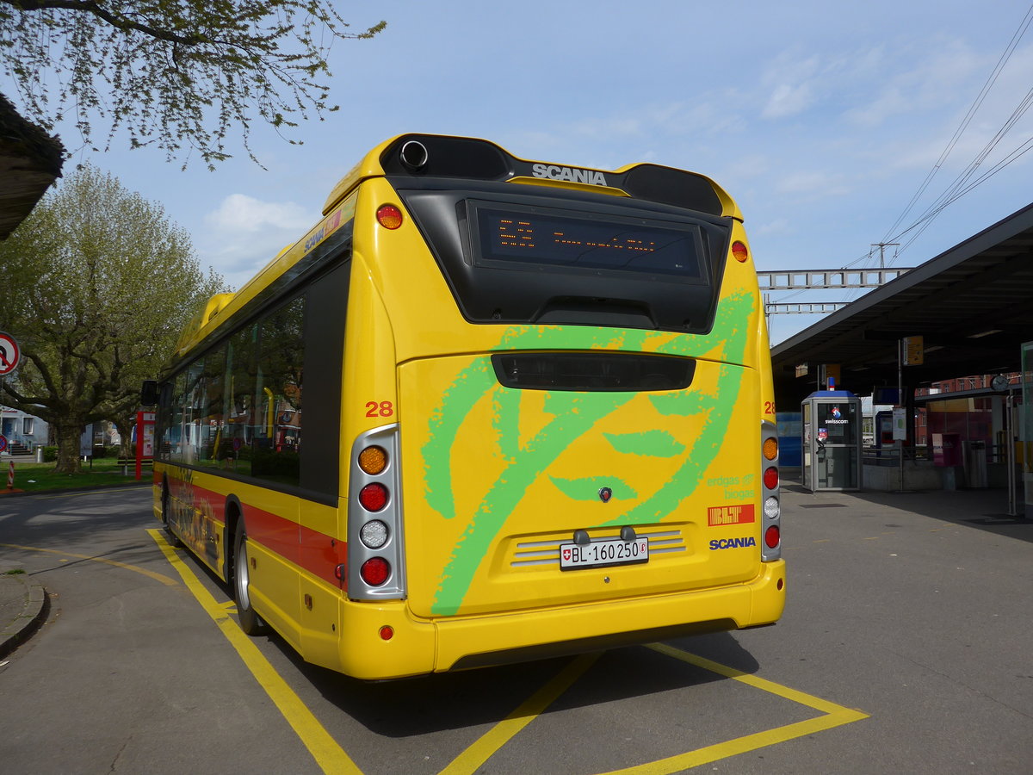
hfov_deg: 61.7
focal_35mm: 29
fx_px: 865
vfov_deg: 48.2
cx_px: 516
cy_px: 388
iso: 80
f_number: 3.2
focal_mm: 6
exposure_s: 1/1600
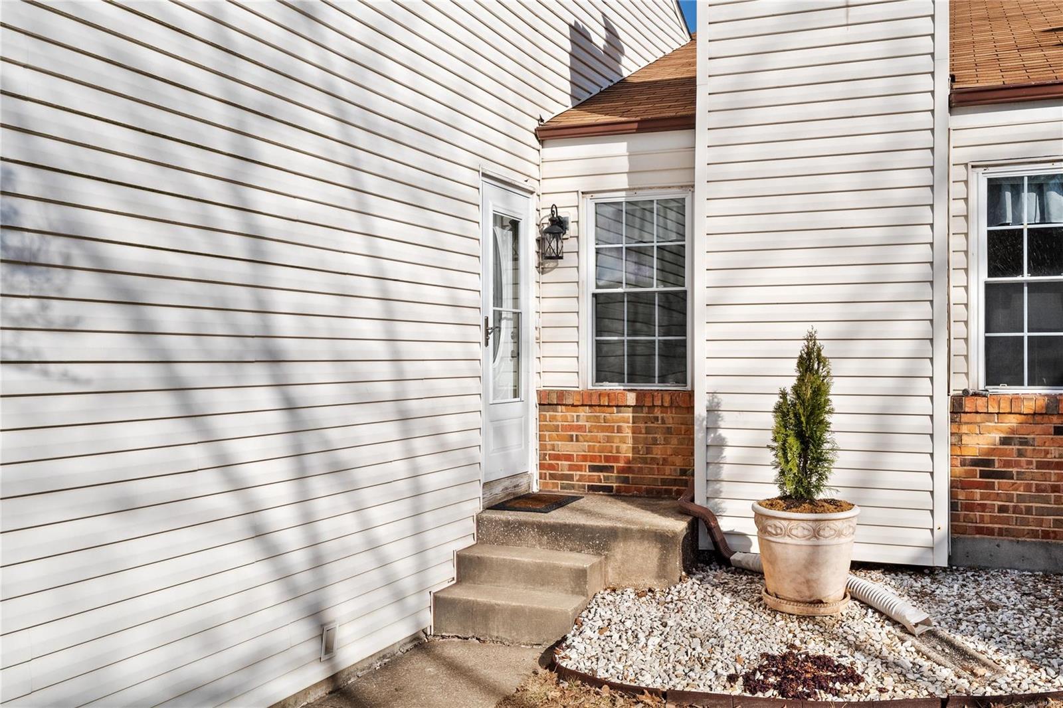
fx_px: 1063
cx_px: 532
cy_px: 354
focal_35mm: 36
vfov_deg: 36.9
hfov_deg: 53.1
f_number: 8
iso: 400
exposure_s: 1/640
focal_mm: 18
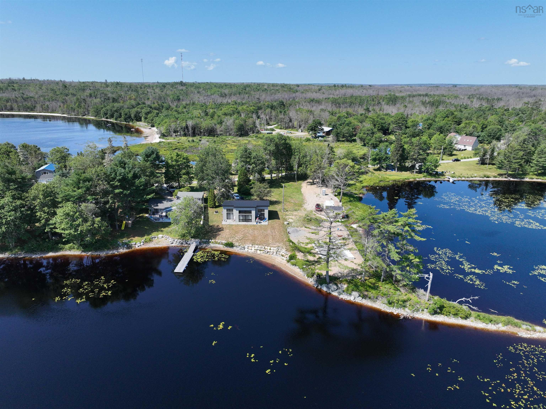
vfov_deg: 56.8
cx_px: 273
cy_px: 204
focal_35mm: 24
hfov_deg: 71.6
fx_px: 378
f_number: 2.8
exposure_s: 1/2000
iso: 170
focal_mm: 12.29
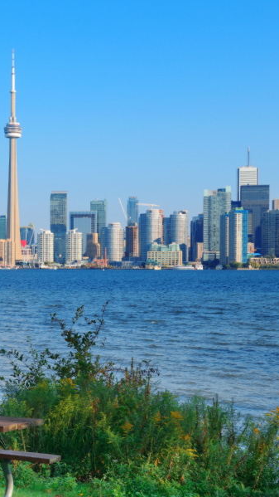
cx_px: -12
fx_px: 921
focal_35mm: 70
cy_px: 276
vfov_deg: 30.1
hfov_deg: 16.8
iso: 560
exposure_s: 1/40
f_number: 14
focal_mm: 40
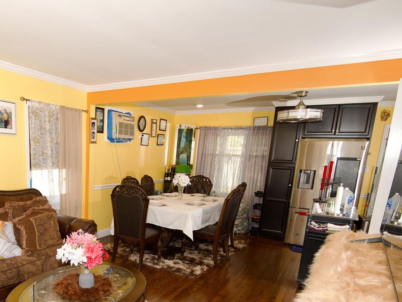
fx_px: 302
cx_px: 104
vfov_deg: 51.3
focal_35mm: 26
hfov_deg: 63.6
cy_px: 219
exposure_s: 1/80
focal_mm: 16
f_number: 6.3
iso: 400
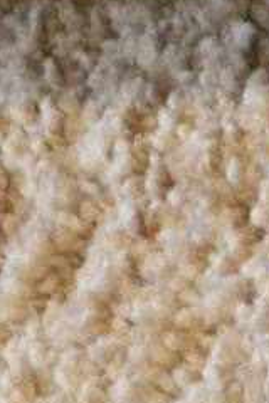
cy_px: 522
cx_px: 104
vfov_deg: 3.1
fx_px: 7475
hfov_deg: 2.1
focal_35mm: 667
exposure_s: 1/8
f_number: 4.9
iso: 400
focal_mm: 27
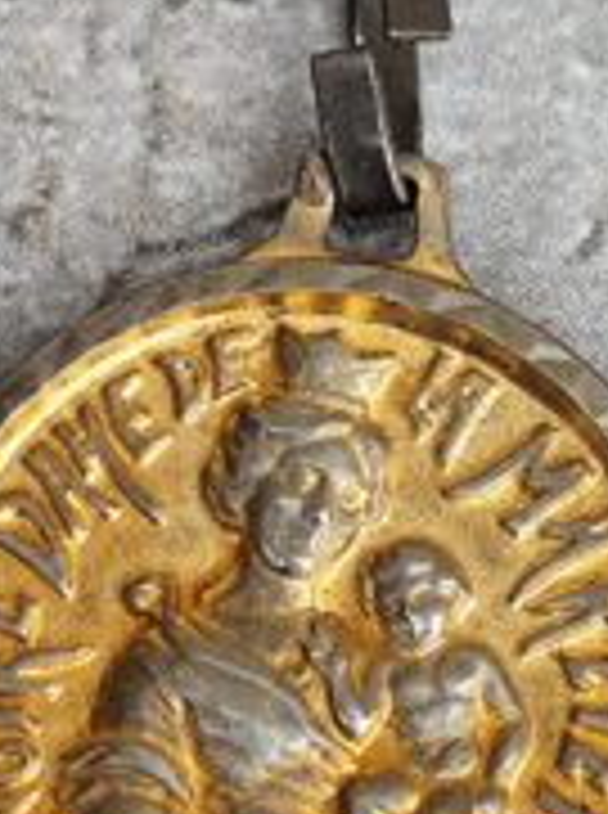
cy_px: 558
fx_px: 4841
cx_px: 297
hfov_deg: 7.2
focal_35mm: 206
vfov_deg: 9.6
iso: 50
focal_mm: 6.19
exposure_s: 1/100
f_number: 1.65
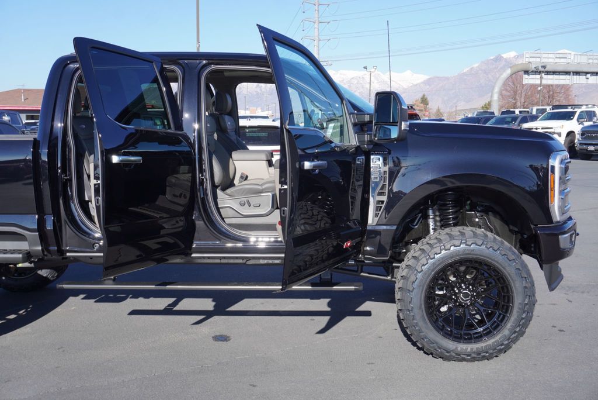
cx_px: 299
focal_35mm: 38
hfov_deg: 51.3
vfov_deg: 35.5
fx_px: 623
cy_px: 200
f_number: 7.1
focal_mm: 25
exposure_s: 1/160
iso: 100
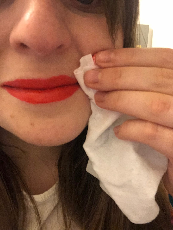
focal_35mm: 32
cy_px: 115
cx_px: 86
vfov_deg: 56.8
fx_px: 213
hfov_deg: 44.2
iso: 250
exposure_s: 1/15
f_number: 2.2
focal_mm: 2.87
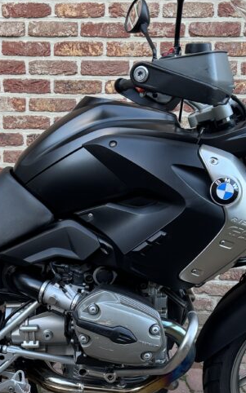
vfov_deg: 35.3
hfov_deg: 22.4
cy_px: 269
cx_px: 51
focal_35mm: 57
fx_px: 612
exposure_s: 1/117
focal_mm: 6.76
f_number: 1.78
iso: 200
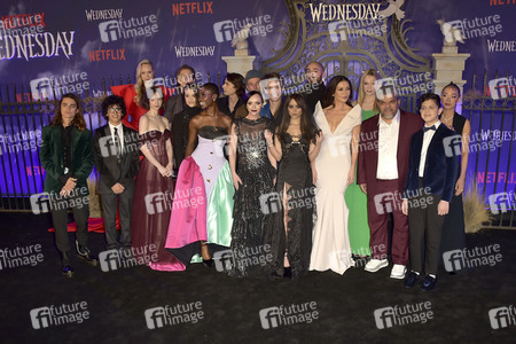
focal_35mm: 28
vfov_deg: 46.4
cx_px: 258
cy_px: 172
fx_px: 401
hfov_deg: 65.5
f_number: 6.3
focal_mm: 28
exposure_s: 1/250
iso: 1000
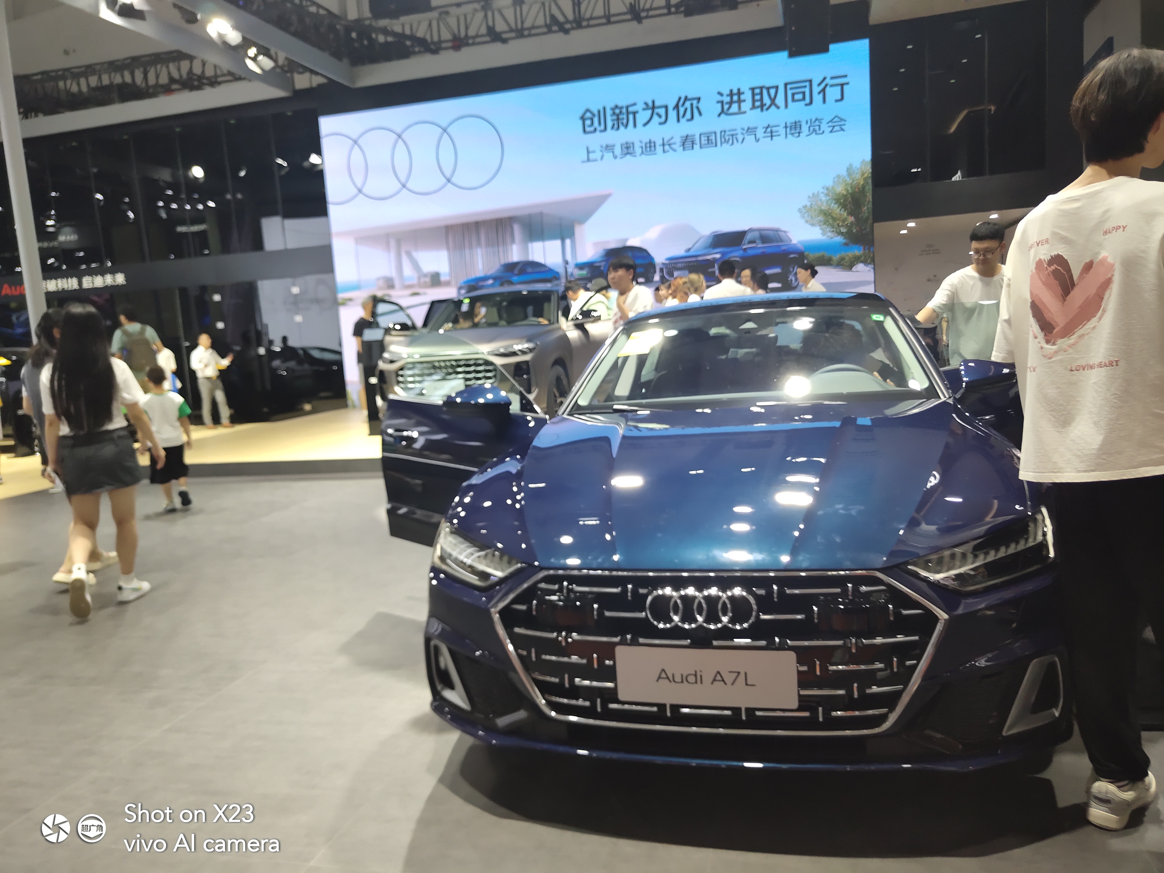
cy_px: 436
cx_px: 582
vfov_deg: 48.2
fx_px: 975
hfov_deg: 61.7
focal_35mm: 29
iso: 139
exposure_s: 1/100
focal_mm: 4.27
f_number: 1.8
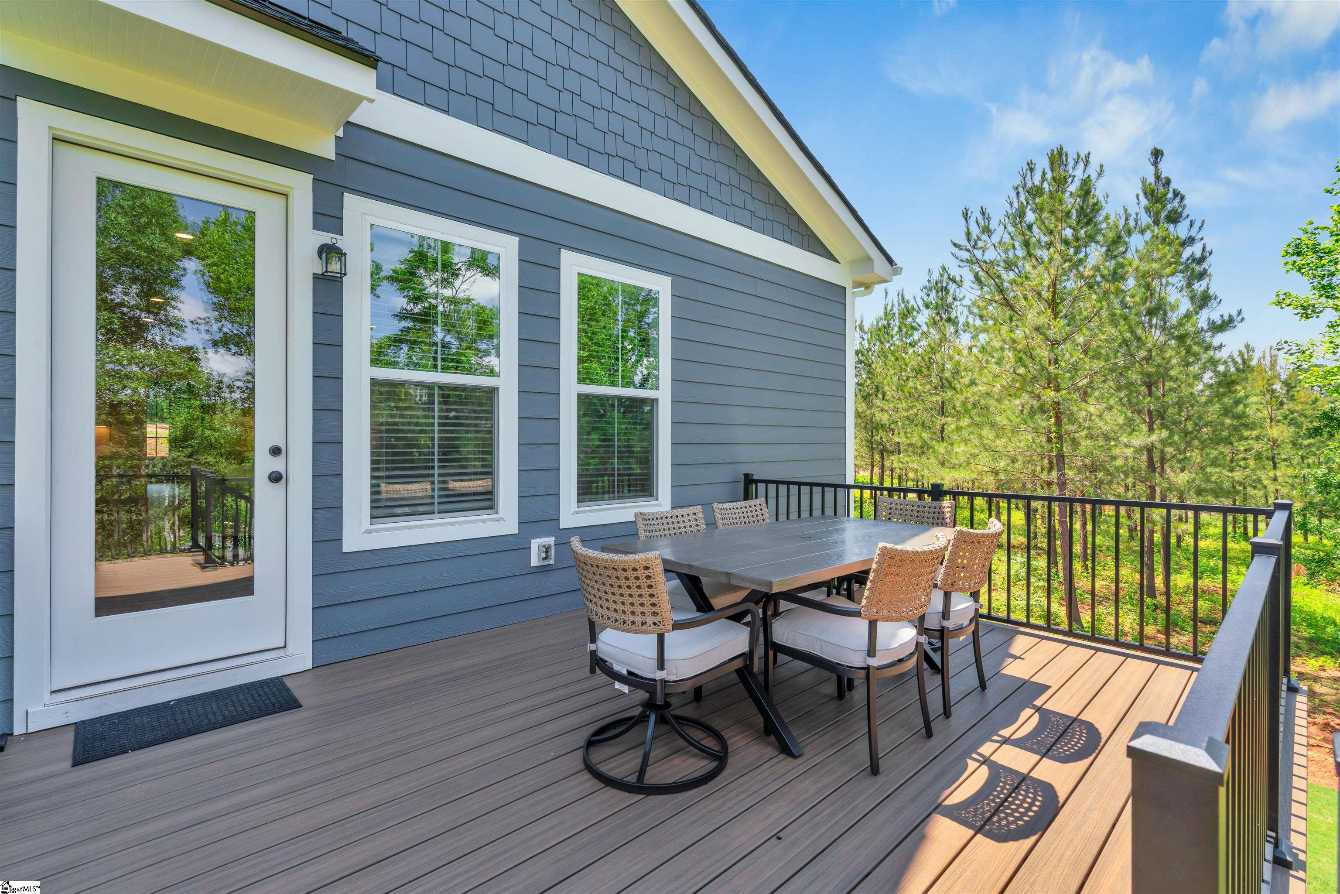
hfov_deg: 96.7
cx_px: 670
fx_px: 596
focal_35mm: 16
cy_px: 447
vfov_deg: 73.8
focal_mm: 16
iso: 160
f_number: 9
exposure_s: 1/125
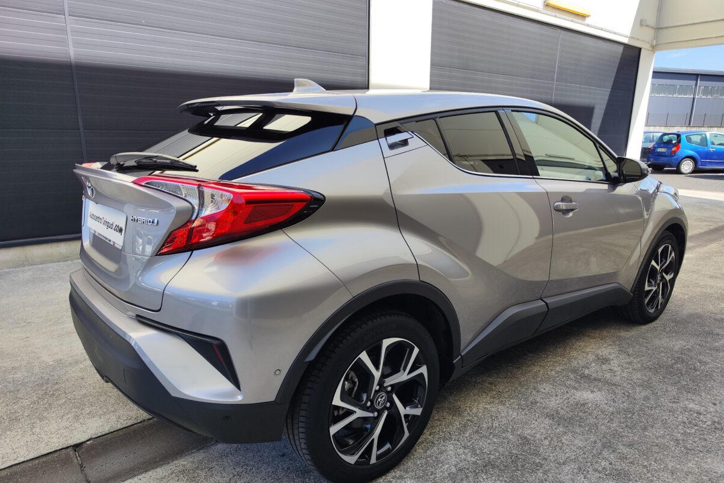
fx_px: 483
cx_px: 361
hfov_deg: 73.8
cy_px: 270
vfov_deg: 53.0
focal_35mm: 24
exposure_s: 1/568
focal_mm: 7.01
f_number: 1.69
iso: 50
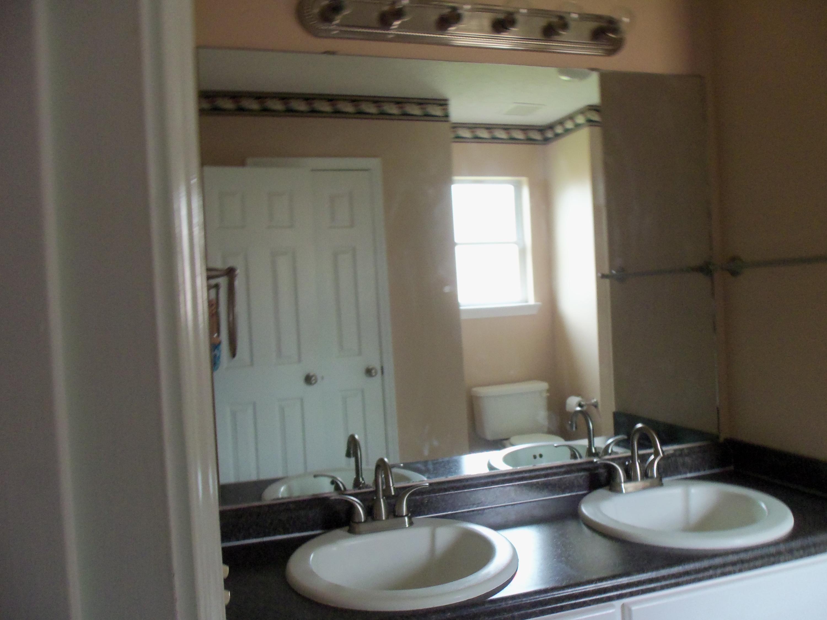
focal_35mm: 29
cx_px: 414
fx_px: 693
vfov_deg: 48.2
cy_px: 310
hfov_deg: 61.7
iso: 200
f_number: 3.4
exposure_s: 1/30
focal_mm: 5.2
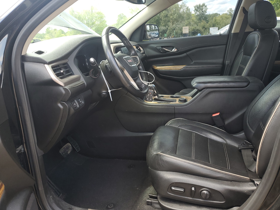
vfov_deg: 51.4
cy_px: 102
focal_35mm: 27
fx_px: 218
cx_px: 142
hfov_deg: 65.3
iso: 50
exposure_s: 1/233
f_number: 1.5
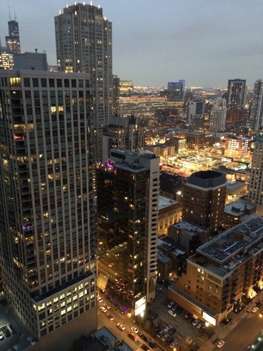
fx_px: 304
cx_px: 132
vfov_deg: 60.0
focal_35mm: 30
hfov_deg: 46.8
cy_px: 176
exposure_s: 1/15
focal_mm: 4.12
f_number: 2.2
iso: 400
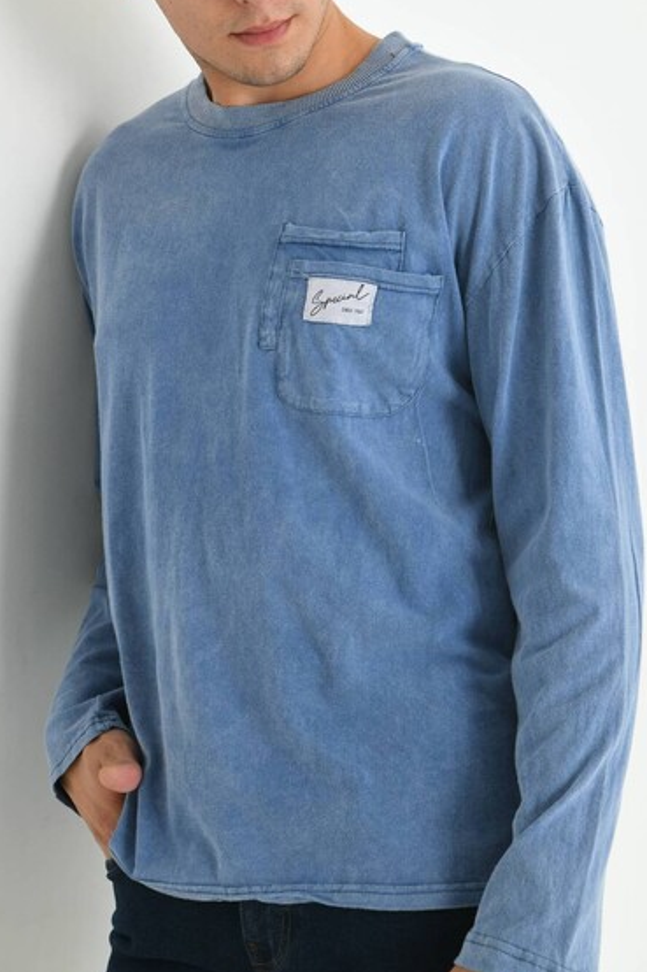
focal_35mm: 84
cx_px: 303
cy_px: 337
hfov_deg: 16.3
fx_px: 2266
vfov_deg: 24.1
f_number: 5.6
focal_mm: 62
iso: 160
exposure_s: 1/125
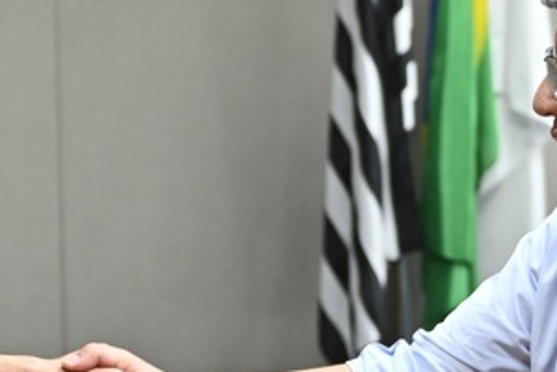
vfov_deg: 13.1
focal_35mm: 104
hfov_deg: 19.6
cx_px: 193
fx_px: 1609
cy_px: 260
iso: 1000
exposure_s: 1/160
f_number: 2.8
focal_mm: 31
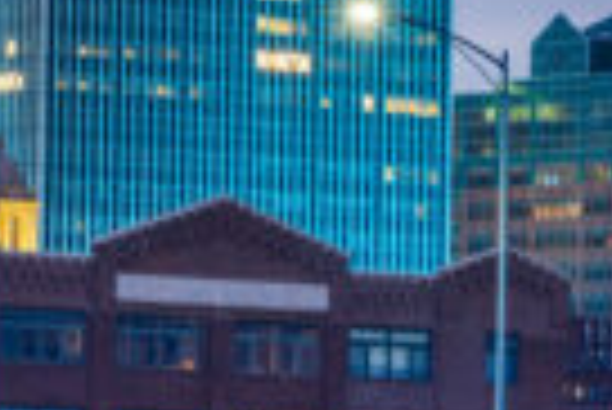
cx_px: 302
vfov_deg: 2.5
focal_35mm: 557
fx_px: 9479
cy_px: 210
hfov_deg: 3.7
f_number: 8
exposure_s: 8
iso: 100
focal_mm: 74
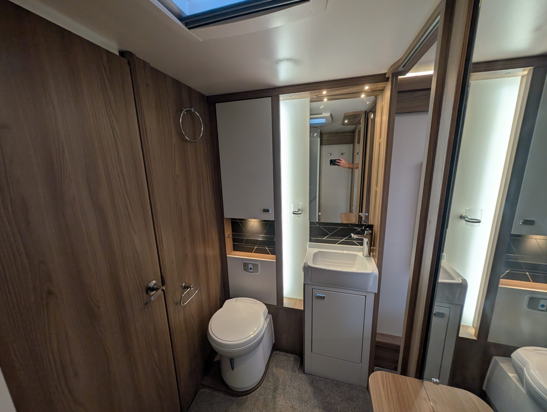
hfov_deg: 110.5
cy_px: 206
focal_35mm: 12
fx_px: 190
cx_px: 274
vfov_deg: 94.6
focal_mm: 2.02
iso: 64
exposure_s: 1/54.1
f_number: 1.7
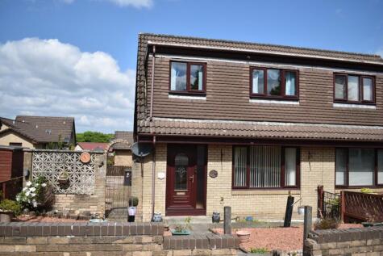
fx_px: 319
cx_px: 192
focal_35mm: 30
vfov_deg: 43.6
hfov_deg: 61.9
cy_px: 128
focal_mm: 20
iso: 100
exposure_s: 1/800
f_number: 4.5
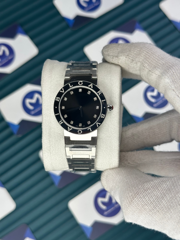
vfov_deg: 39.7
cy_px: 120
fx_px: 333
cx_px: 90
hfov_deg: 30.3
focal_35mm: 48
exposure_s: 1/1062
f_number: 1.78
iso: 64
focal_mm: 6.86
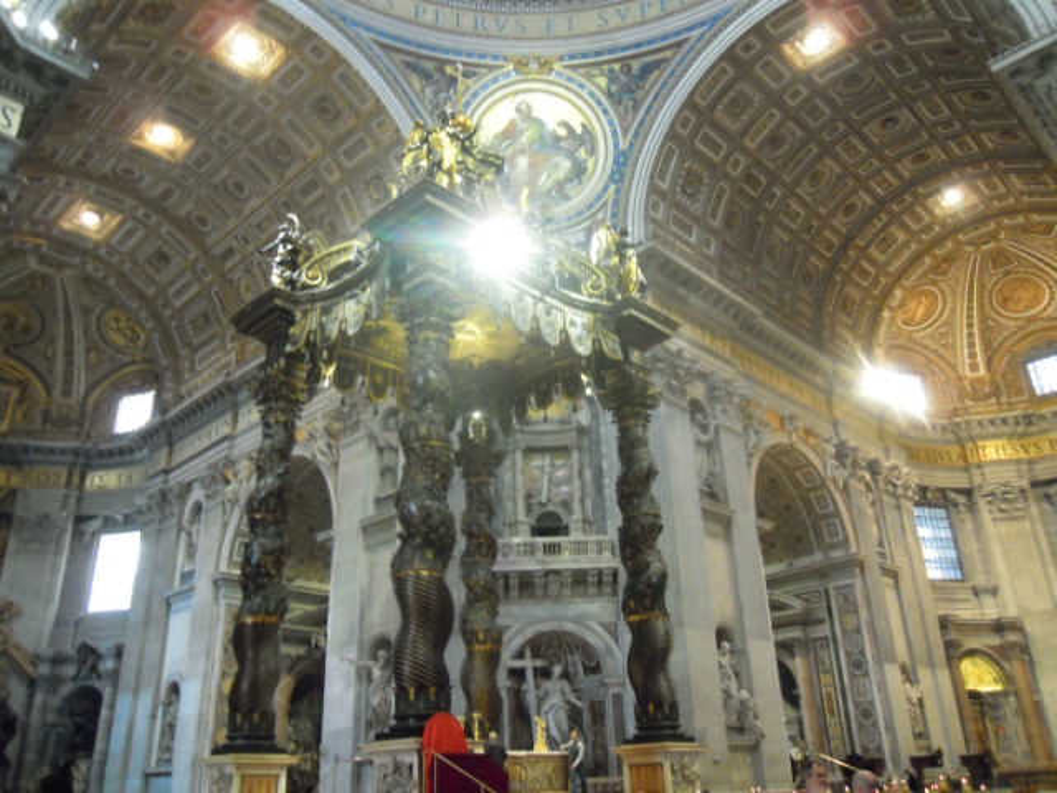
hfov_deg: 63.4
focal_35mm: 28
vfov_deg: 49.7
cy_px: 396
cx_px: 528
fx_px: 855
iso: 640
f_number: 2.7
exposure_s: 1/8
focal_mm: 5
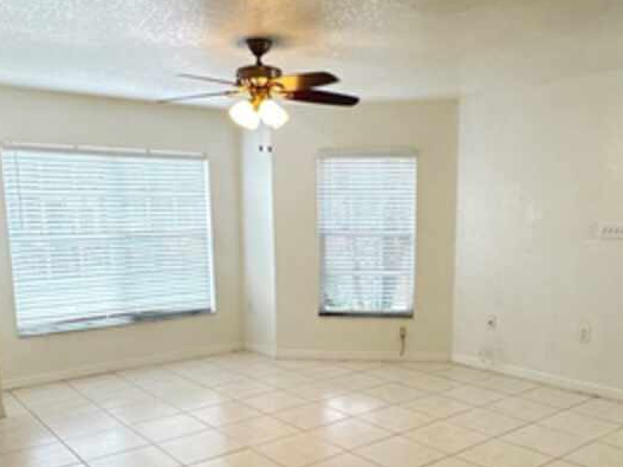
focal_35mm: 34
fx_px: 612
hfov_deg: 54.0
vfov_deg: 41.2
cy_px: 313
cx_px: 314
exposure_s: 1/120
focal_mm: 2.22
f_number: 2.2
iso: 320
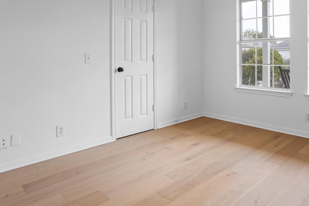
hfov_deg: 65.5
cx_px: 207
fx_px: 232
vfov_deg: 46.5
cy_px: 57
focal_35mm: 27
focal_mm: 16
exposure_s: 1/10
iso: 320
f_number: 8
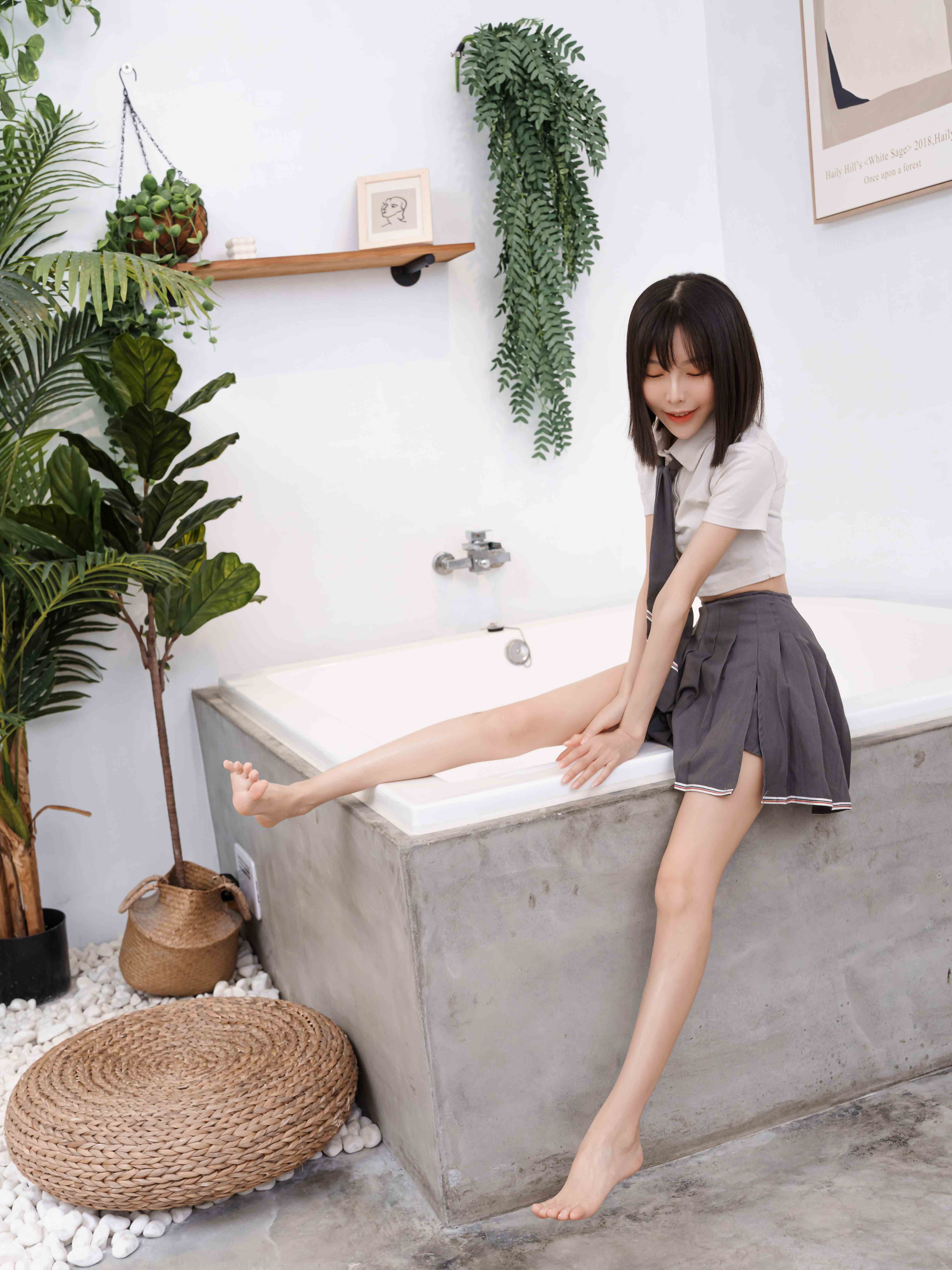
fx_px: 1357
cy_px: 663
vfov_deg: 50.1
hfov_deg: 38.7
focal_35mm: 37
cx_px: 476
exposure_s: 1/60
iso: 400
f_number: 6.3
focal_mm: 34
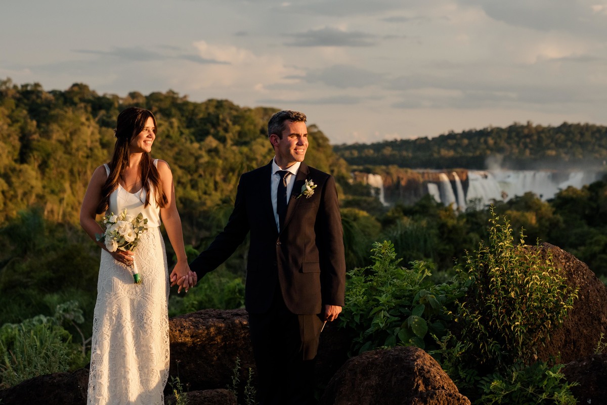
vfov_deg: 13.1
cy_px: 202
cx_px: 304
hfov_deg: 19.4
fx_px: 1771
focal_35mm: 105
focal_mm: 70
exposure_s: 1/2000
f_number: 4
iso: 800
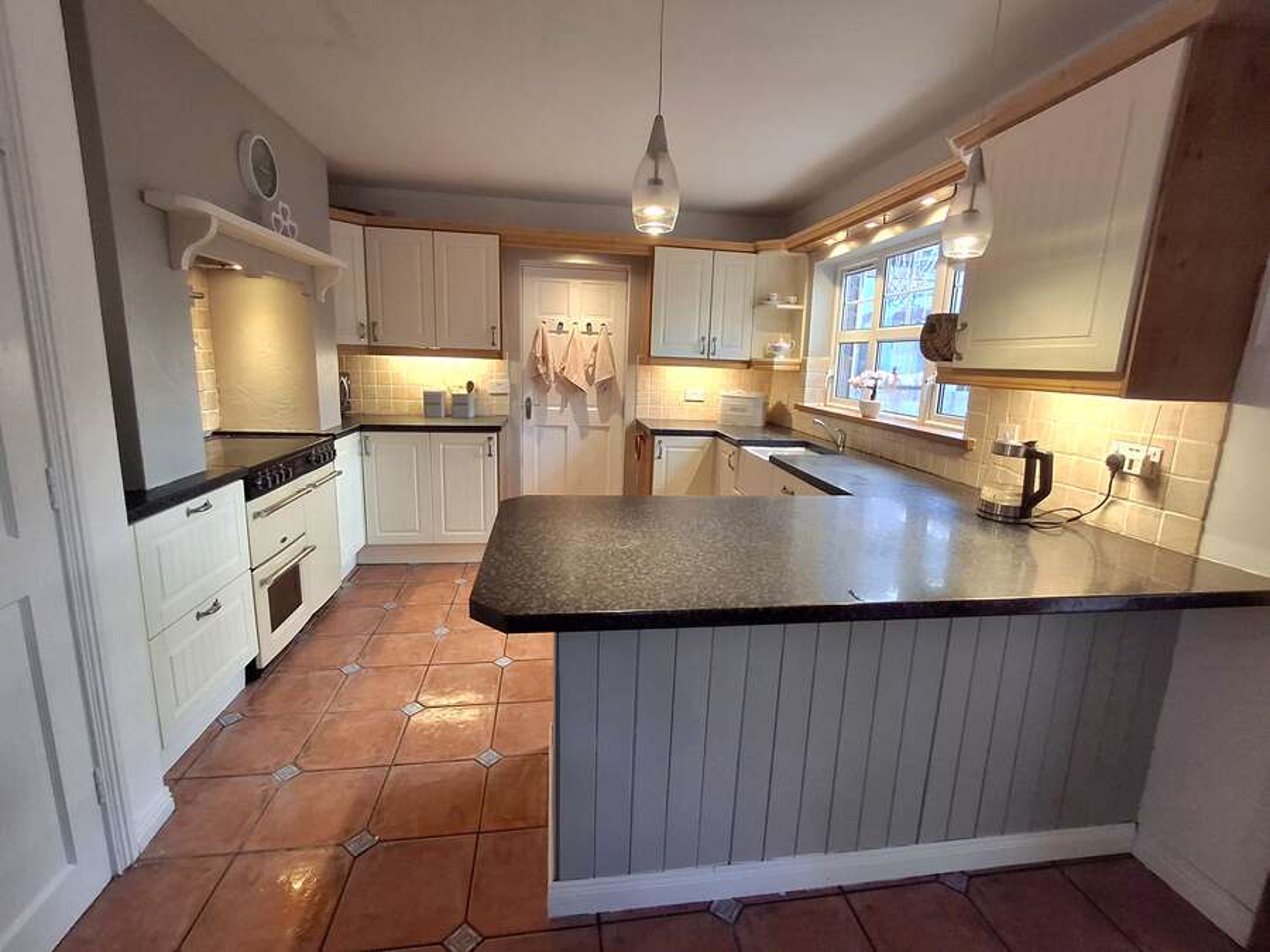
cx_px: 635
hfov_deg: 94.5
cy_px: 476
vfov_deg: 78.1
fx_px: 587
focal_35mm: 16
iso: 100
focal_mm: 1.64
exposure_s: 1/50
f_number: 2.2
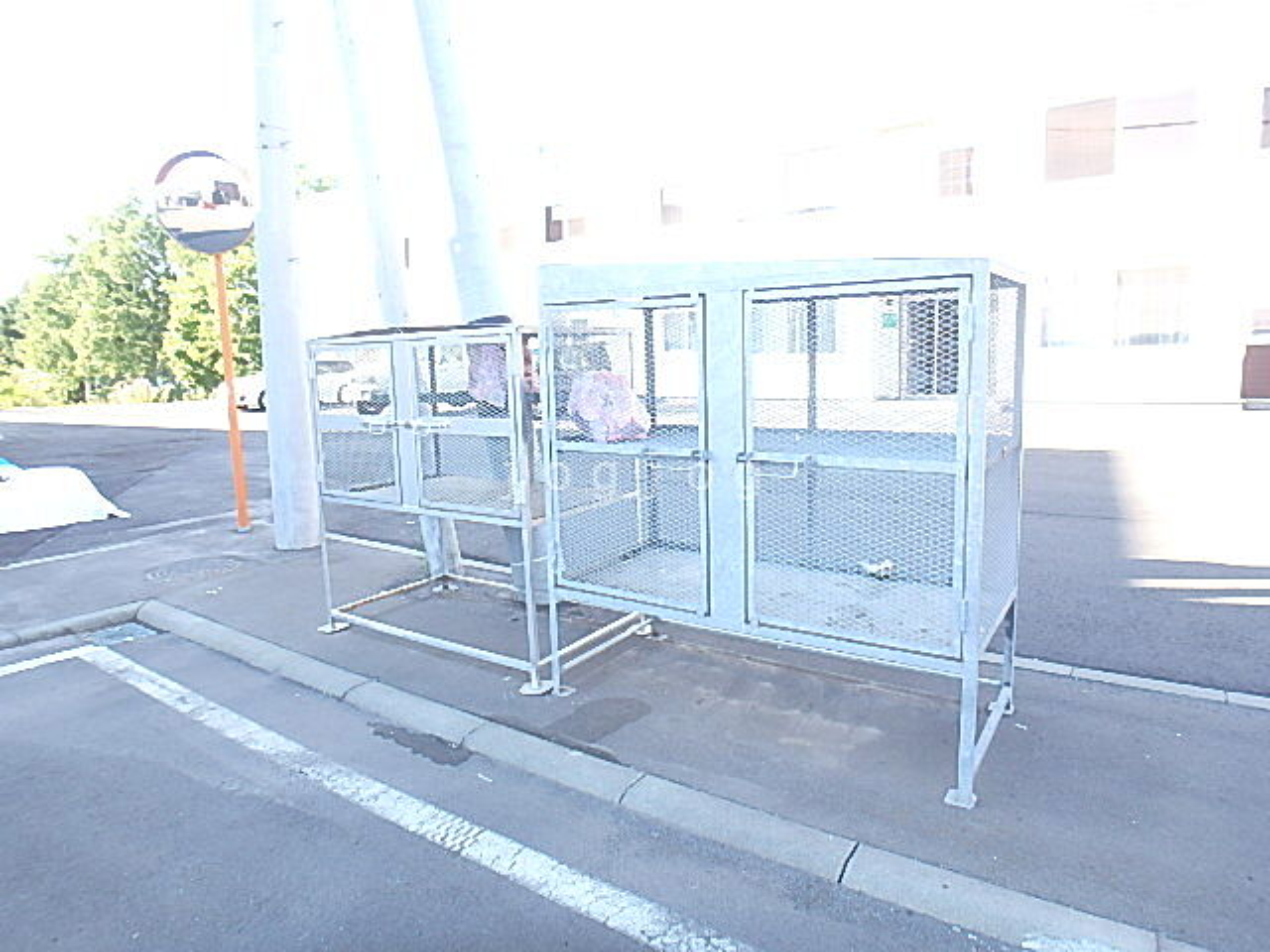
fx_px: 770
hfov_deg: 79.0
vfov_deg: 63.4
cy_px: 476
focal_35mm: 21
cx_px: 635
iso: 125
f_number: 3.5
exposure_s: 1/80
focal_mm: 3.7
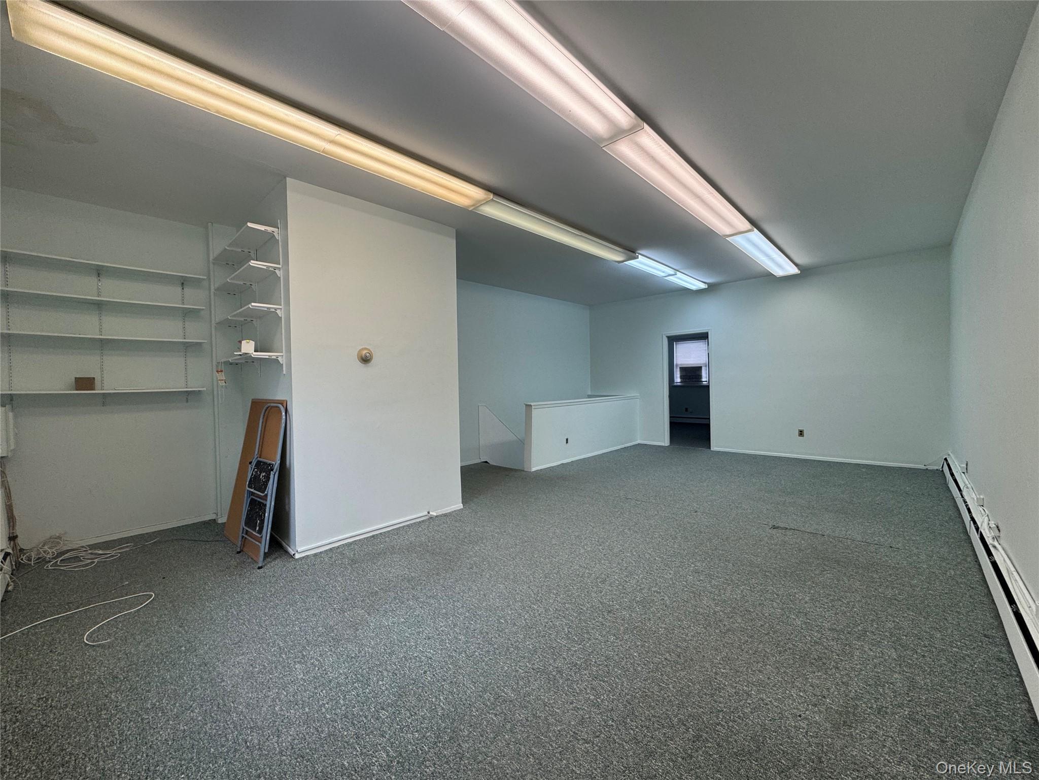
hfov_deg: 102.1
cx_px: 520
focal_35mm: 14
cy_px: 390
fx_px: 420
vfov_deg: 85.7
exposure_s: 1/120
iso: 100
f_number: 2.2
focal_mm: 2.22
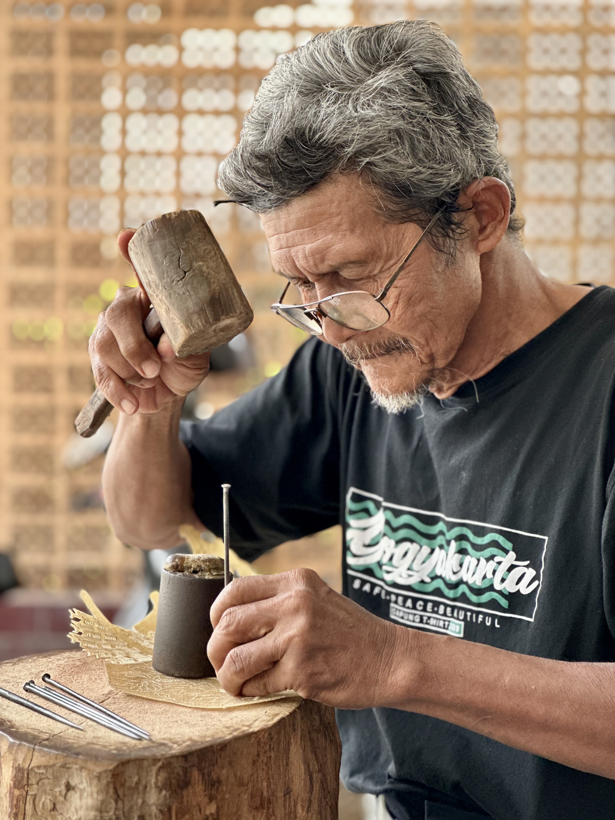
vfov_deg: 25.3
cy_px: 410
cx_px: 308
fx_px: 1824
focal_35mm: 77
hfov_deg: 19.1
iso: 125
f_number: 2.8
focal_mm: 9
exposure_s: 1/121
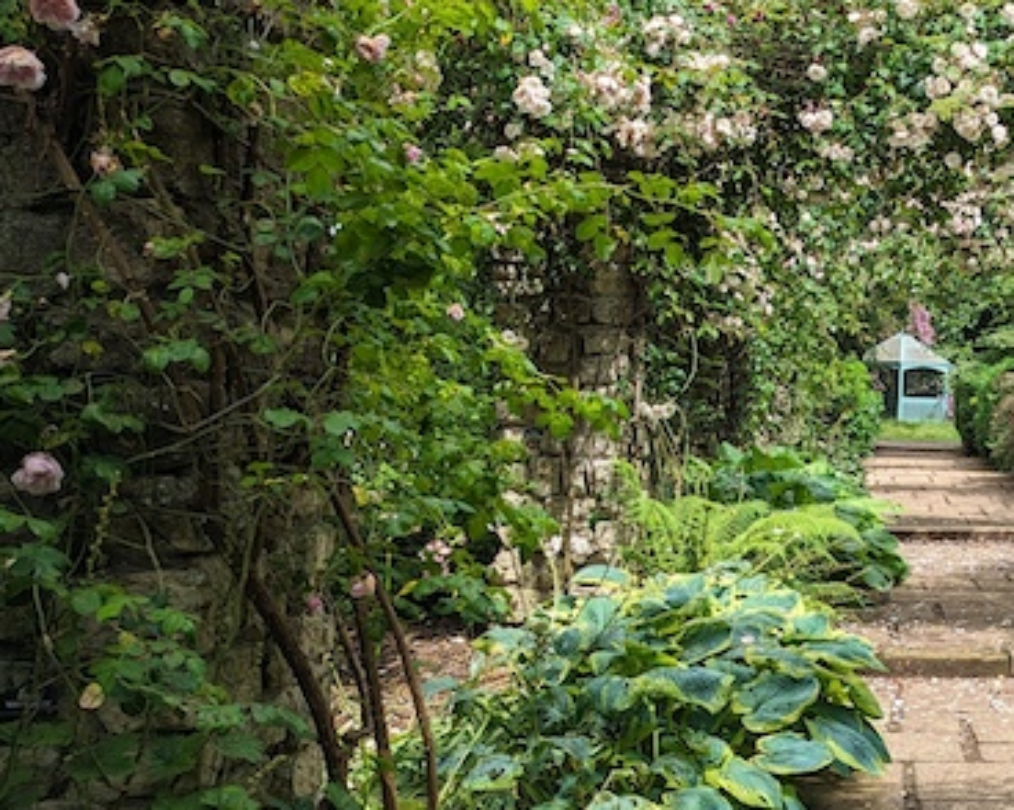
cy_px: 422
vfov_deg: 29.7
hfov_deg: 34.2
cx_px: 953
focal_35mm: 51
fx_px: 1530
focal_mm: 6.81
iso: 41
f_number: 1.85
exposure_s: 1/838
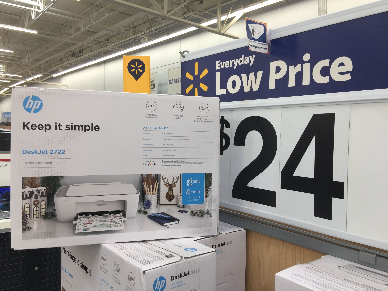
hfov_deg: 61.7
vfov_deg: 48.2
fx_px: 325
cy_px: 146
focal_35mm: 29
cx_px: 194
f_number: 2.2
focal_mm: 4.15
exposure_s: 1/60
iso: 40
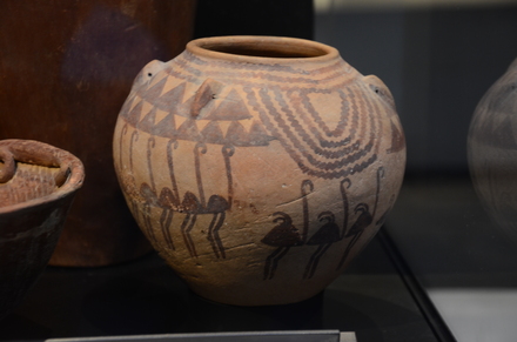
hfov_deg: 17.5
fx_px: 1676
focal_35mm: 117
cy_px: 171
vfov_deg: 11.6
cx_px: 258
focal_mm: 78
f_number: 5.3
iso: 640
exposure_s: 1/25
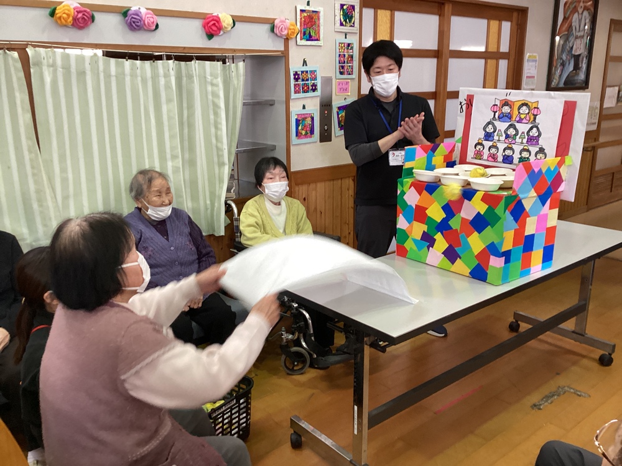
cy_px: 233
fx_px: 557
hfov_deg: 58.4
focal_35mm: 31
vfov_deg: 45.4
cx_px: 311
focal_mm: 3.3
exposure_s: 1/60
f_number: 2.4
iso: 200
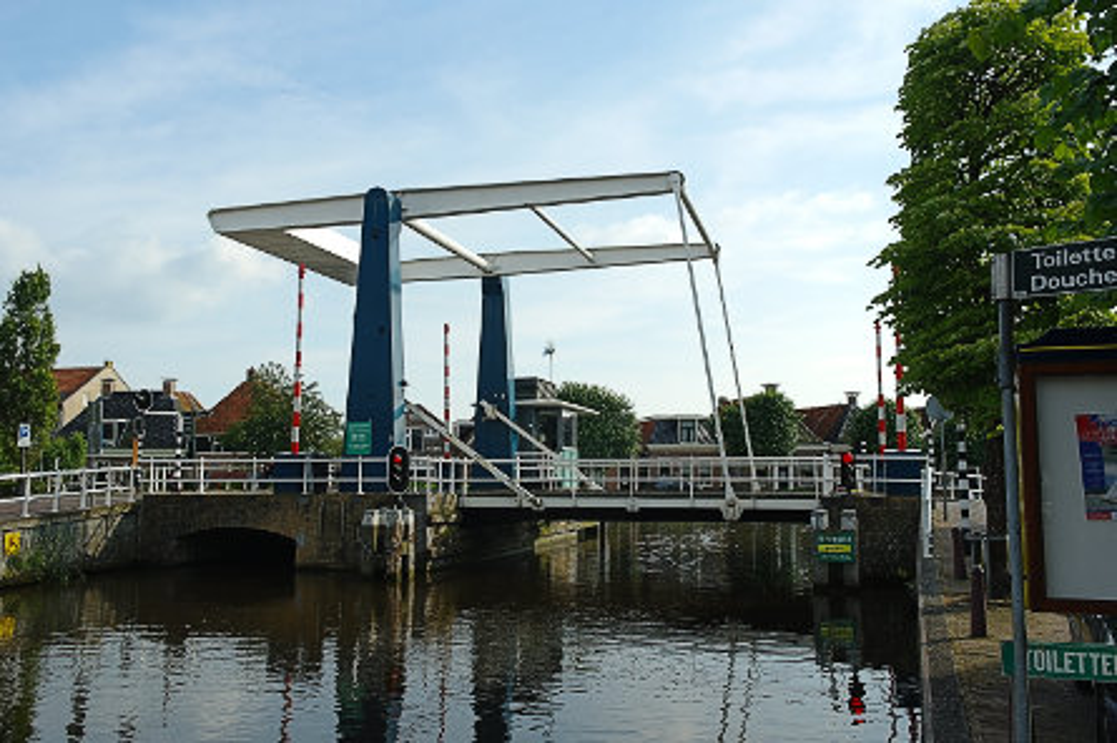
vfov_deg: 44.9
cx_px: 558
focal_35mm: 29
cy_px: 372
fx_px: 899
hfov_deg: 63.7
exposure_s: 1/125
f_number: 9
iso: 100
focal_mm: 19
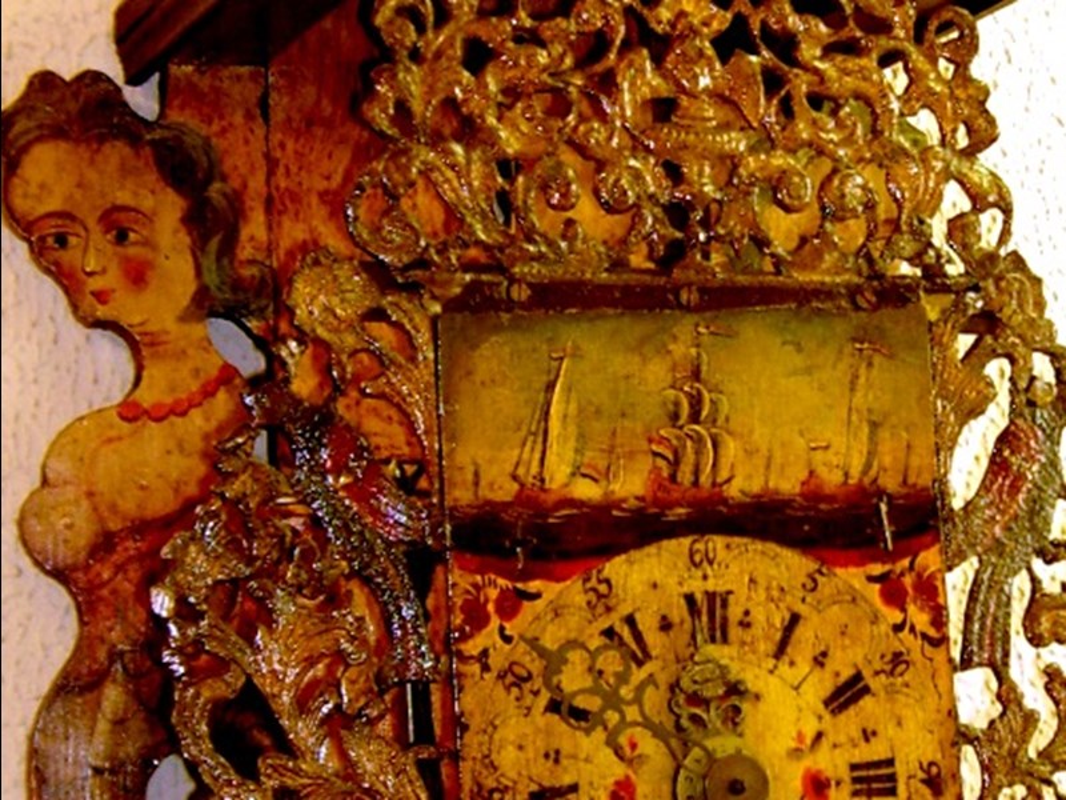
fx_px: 1694
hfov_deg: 34.9
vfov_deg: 26.6
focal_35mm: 55
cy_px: 400
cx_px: 533
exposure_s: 1/5
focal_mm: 9.16
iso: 50
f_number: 3.4
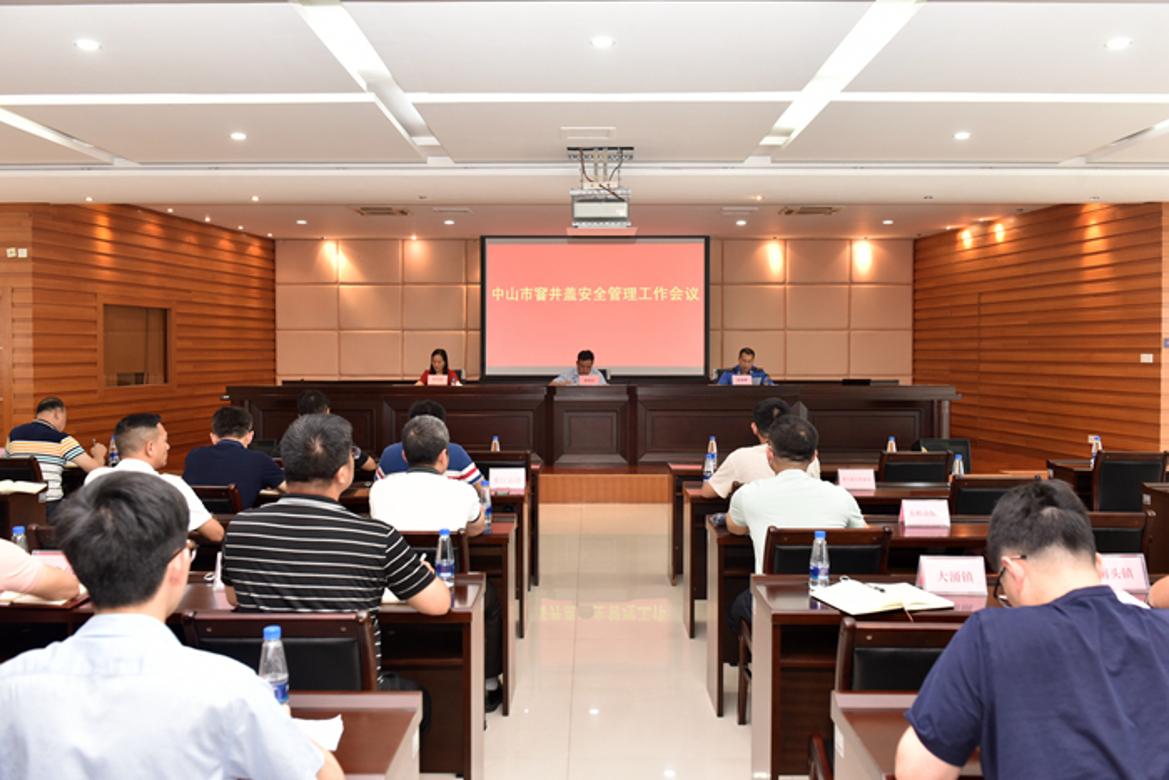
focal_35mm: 32
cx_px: 584
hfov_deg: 58.7
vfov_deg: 41.1
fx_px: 1039
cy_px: 390
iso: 1000
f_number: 6.3
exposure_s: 1/50
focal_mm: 32
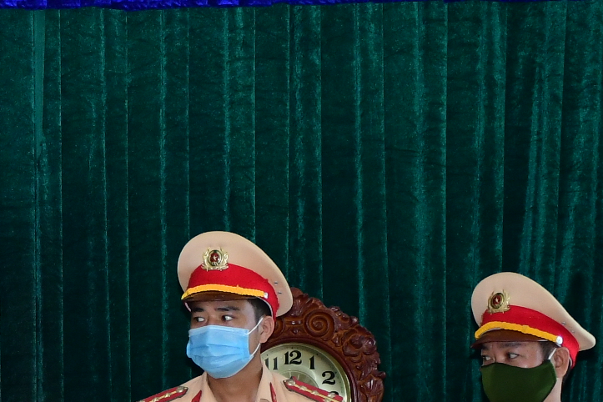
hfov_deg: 8.7
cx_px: -334
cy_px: 375
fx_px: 3869
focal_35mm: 231
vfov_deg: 5.9
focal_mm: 40
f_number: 4.5
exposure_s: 1/200
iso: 800
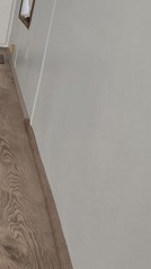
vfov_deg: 48.6
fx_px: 271
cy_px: 39
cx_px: -203
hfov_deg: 15.7
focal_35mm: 38
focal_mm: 1.7
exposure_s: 1/120
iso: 40
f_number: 2.2
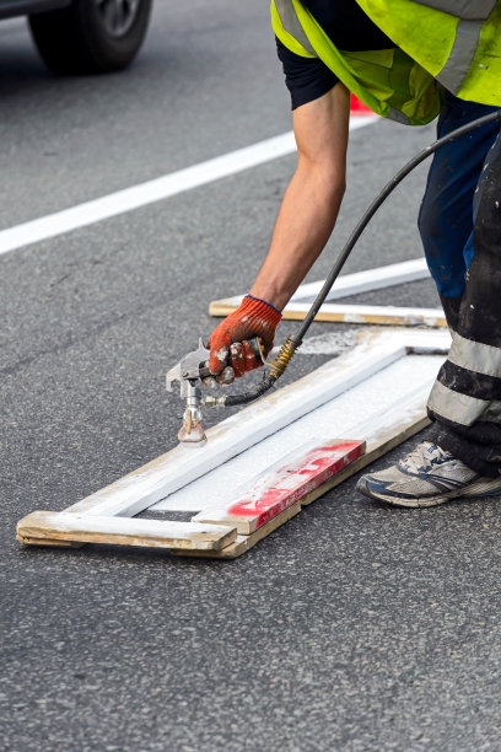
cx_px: 250
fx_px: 3653
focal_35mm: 175
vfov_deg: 11.7
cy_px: 376
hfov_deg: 7.8
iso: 400
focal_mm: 175
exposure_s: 1/750
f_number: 6.7
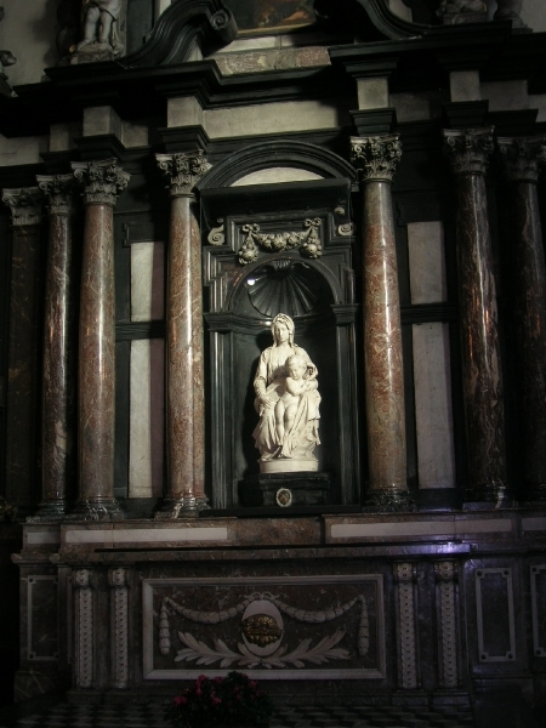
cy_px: 364
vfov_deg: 41.2
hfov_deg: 31.5
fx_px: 967
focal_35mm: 46
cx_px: 273
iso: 55
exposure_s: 1/30
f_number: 3.2
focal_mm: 7.7
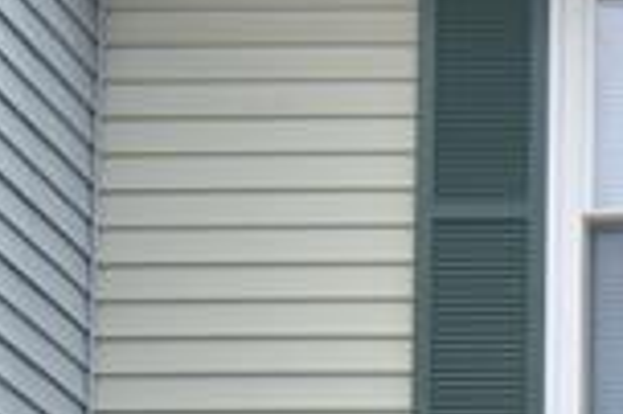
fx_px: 3492
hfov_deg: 9.5
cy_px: 920
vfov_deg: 6.5
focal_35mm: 202
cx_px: 1226
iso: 180
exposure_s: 1/250
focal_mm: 20
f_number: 8
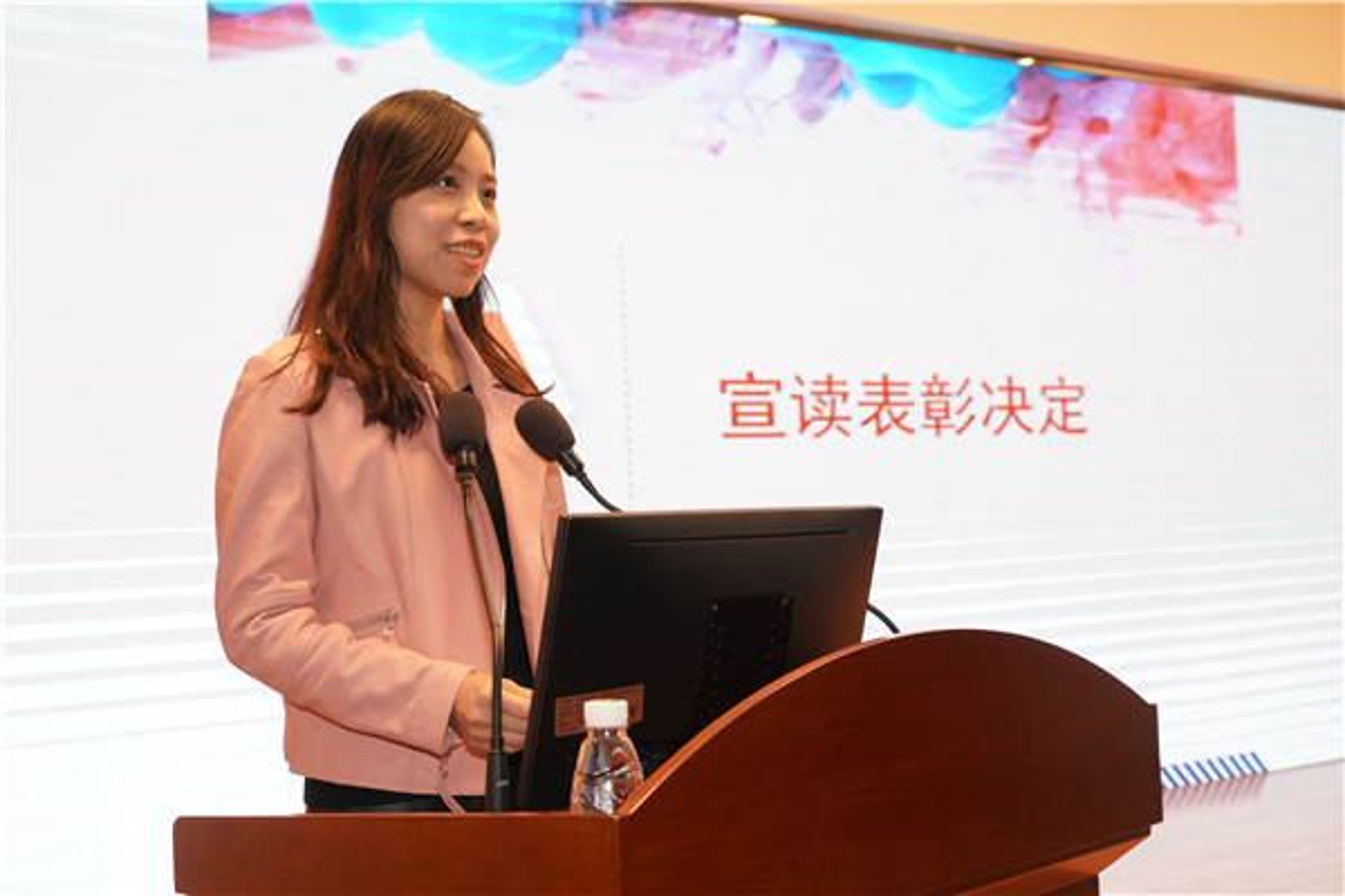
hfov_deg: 44.5
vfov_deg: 30.5
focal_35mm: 44
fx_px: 1644
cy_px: 448
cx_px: 672
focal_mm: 44
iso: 3200
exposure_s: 1/200
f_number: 6.3
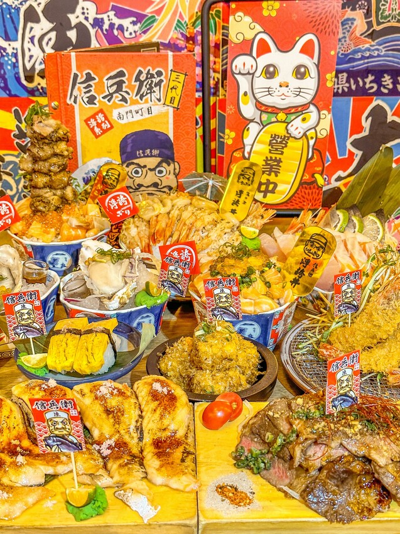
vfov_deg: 39.7
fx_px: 740
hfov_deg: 30.3
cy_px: 267
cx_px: 200
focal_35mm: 48
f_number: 1.8
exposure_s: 1/40
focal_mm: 6.86
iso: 320
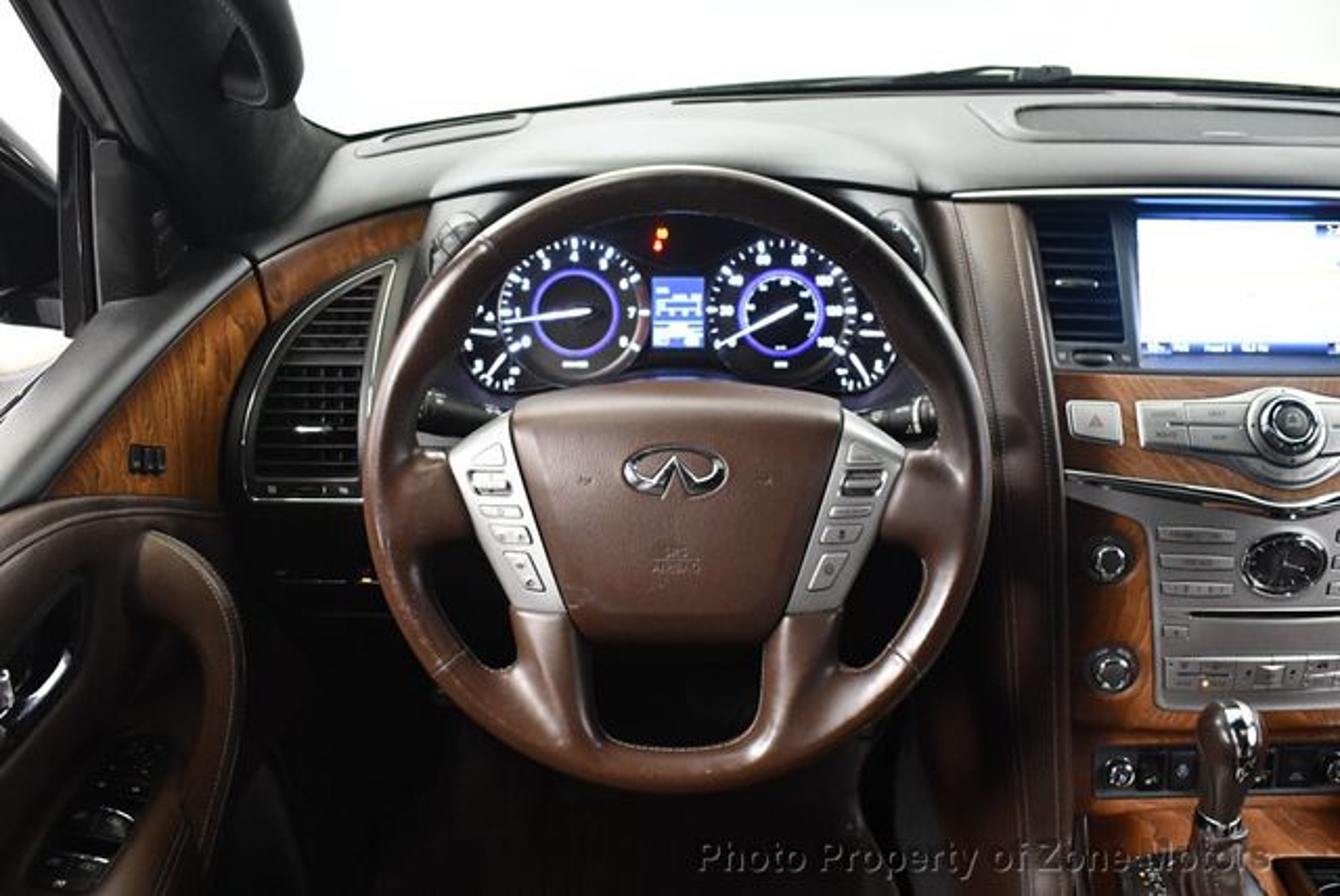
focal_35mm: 36
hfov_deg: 53.1
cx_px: 670
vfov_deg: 36.9
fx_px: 1341
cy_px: 448
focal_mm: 18
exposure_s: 1/80
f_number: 3.5
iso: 3200
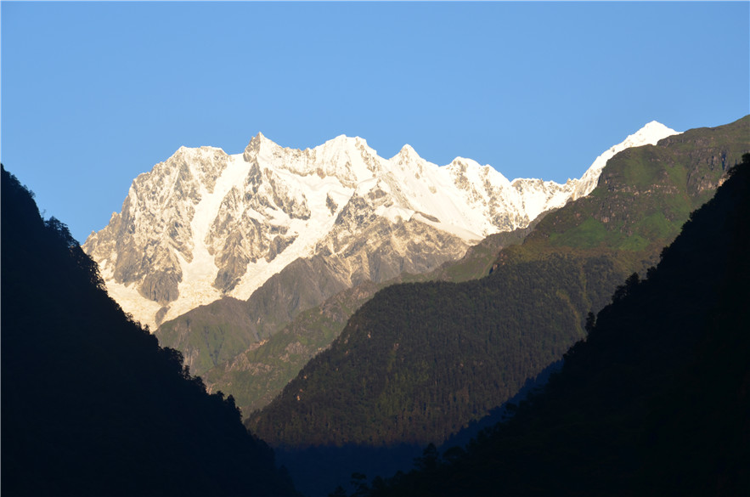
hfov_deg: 13.1
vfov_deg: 8.7
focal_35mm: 158
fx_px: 3275
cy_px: 248
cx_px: 375
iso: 200
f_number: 10
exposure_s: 1/80
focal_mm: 105
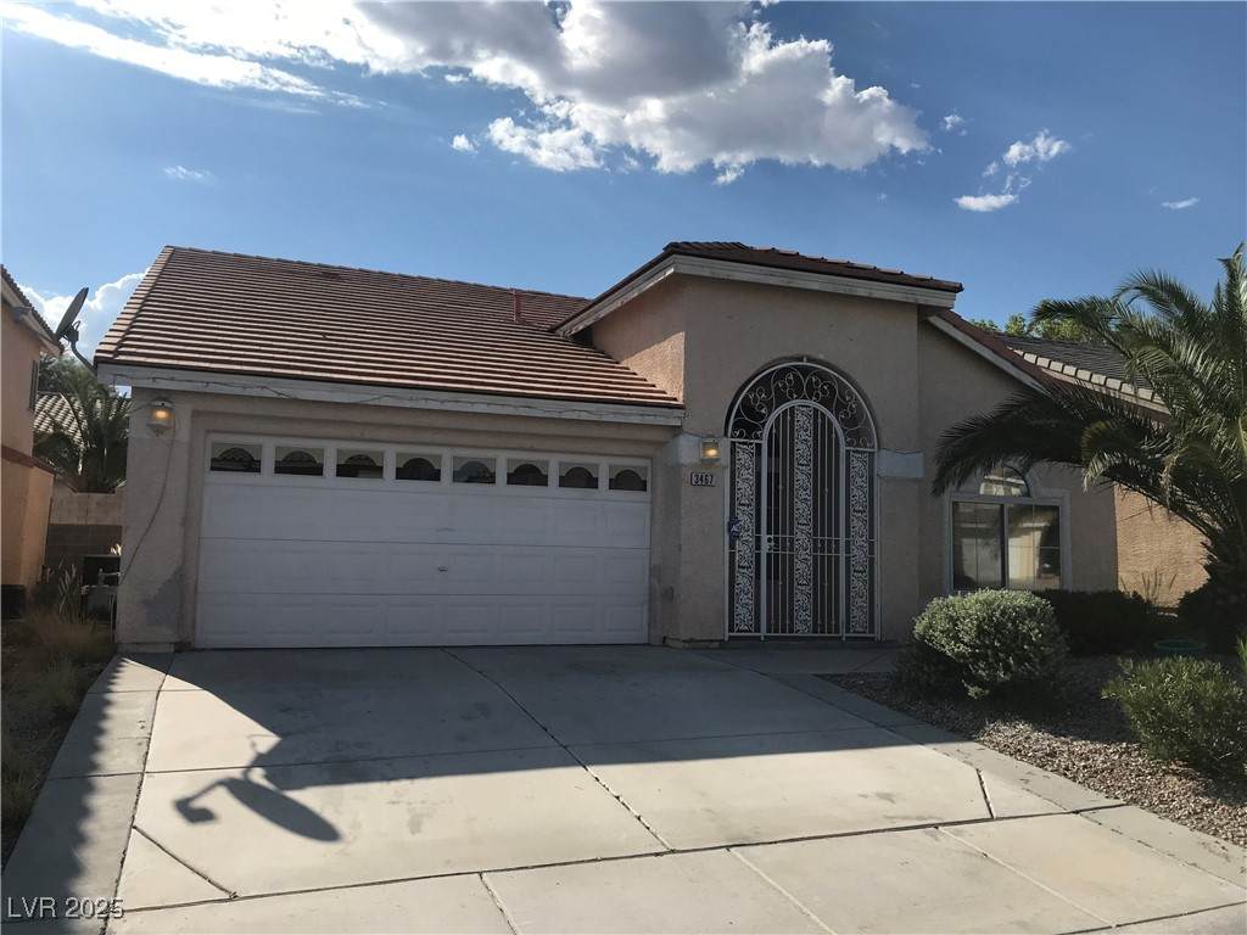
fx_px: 1009
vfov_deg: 49.7
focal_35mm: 28
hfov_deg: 63.4
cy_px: 468
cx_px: 624
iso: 20
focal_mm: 3.99
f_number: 1.8
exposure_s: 1/4000
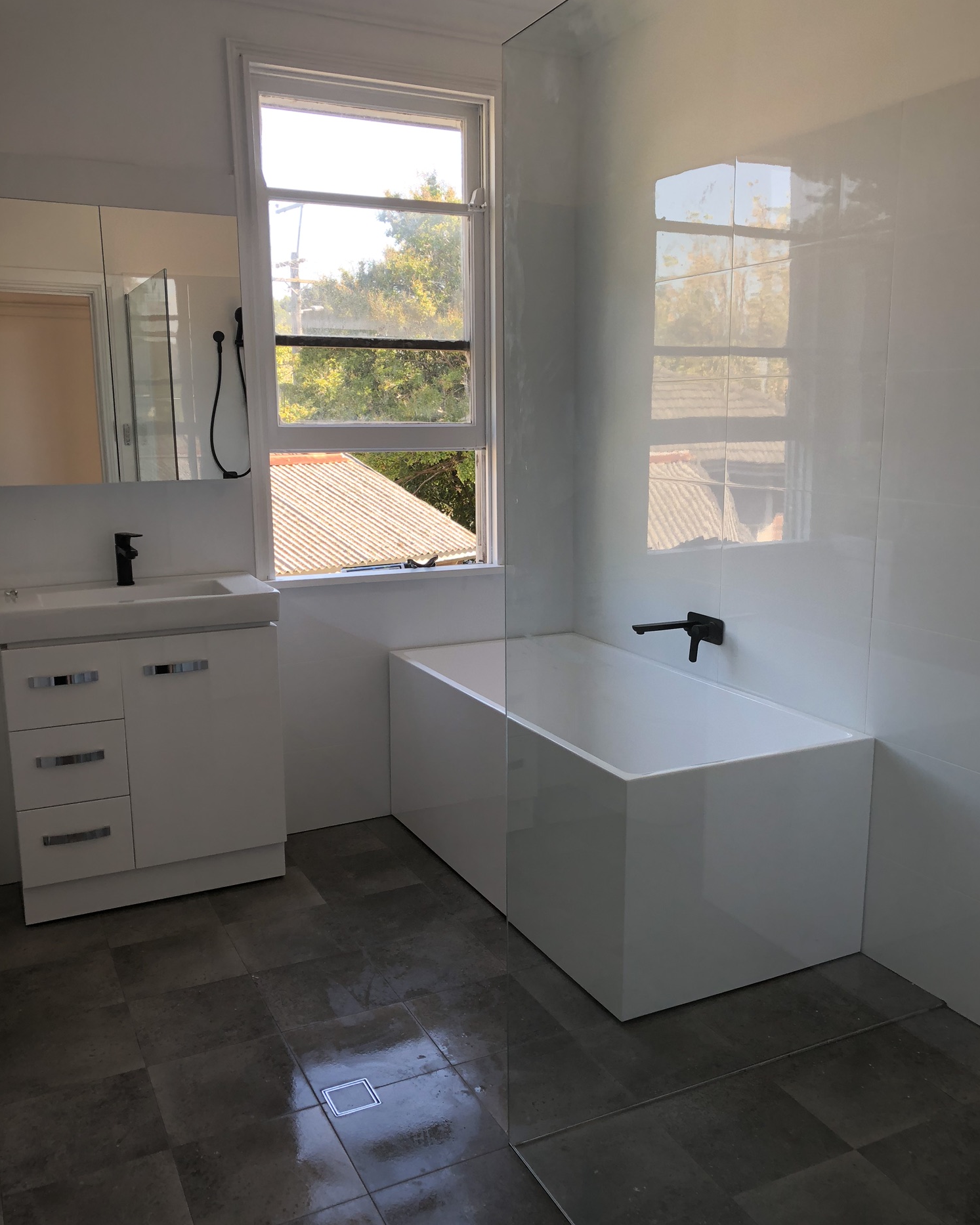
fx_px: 1088
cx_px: 503
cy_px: 637
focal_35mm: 30
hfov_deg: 48.5
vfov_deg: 58.7
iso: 40
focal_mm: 3.99
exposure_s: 1/120
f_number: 1.8
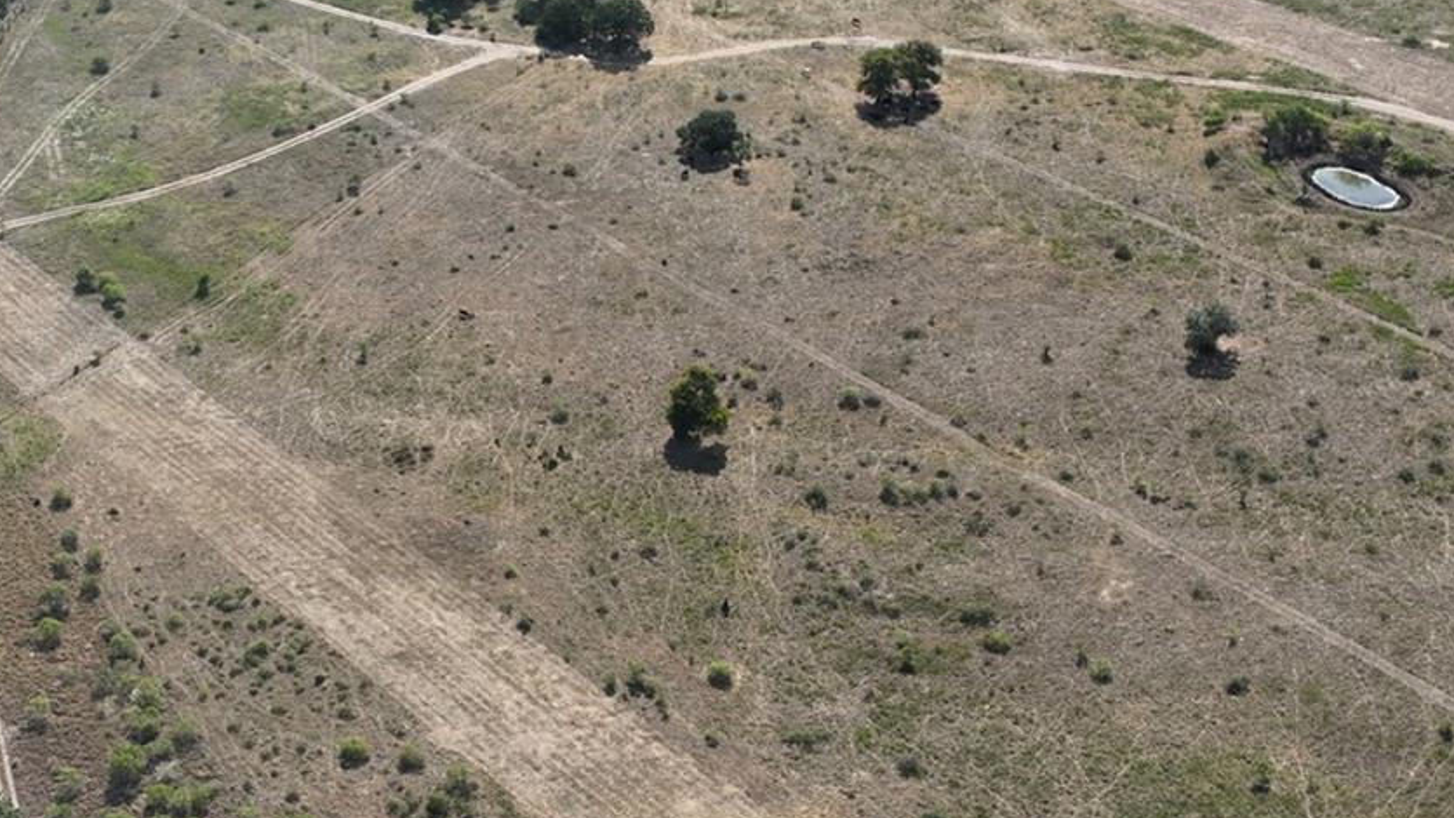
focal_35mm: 64
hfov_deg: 32.2
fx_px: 2467
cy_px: 674
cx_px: 350
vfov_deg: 18.6
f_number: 2.8
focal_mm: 12.29
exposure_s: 1/1250
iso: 100
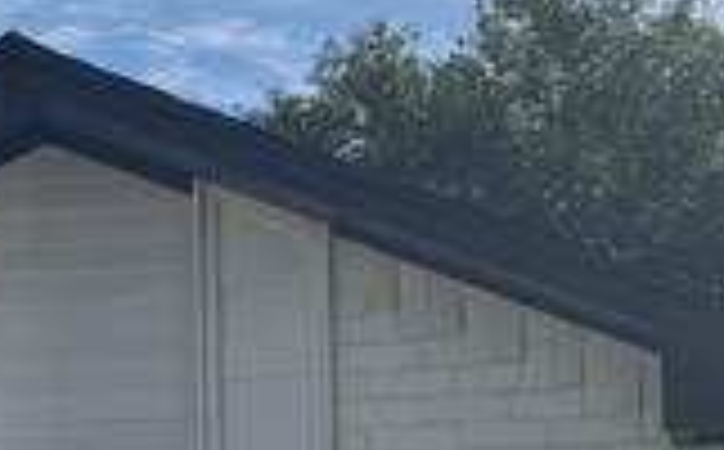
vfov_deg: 8.3
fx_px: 2994
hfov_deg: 13.6
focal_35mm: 152
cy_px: 814
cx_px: 40
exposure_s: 1/7937
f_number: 1.78
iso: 80
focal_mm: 6.76
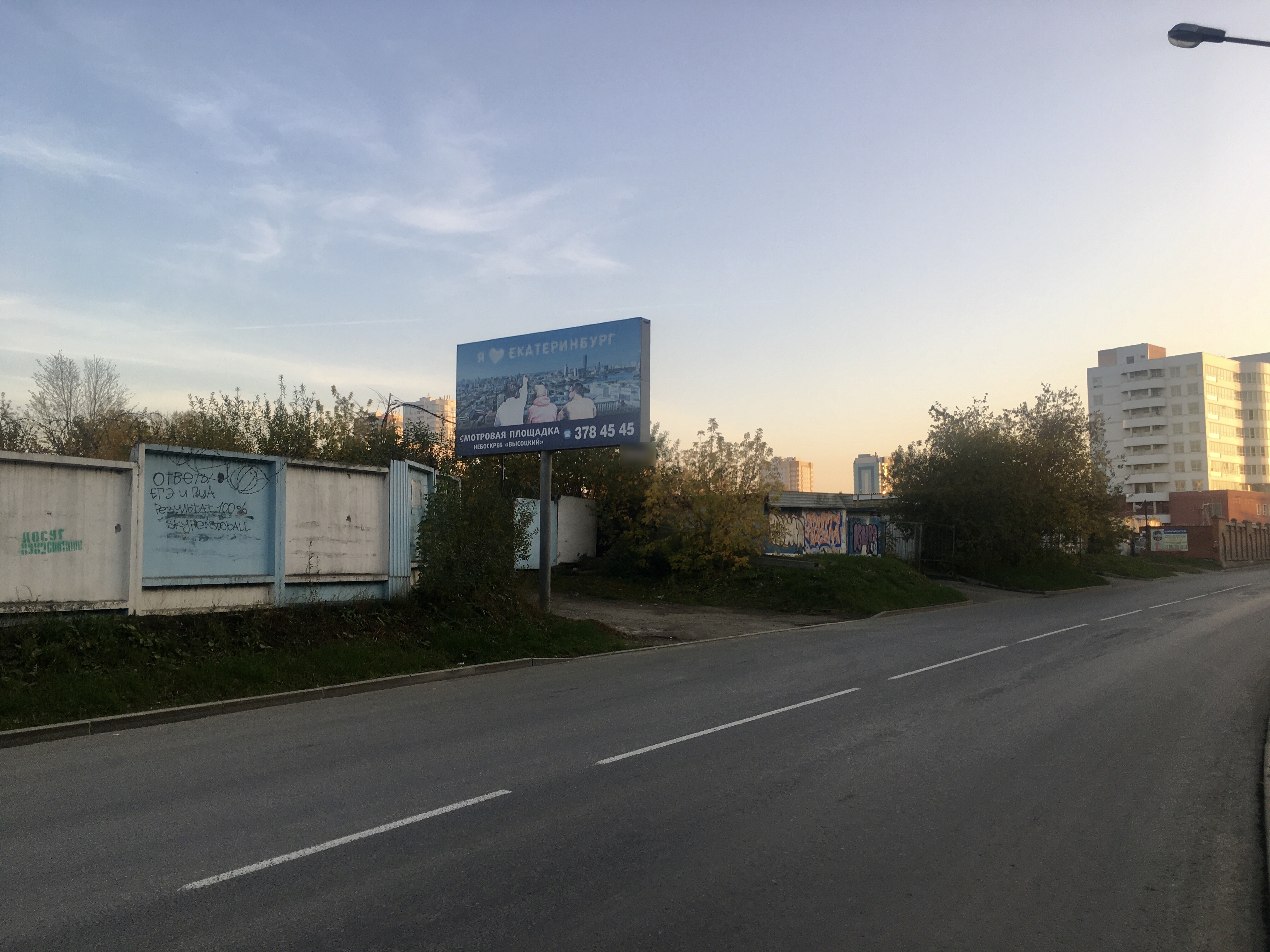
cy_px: 476
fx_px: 1064
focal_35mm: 29
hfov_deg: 61.7
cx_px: 635
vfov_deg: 48.2
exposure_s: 1/194
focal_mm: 4.15
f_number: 2.2
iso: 25
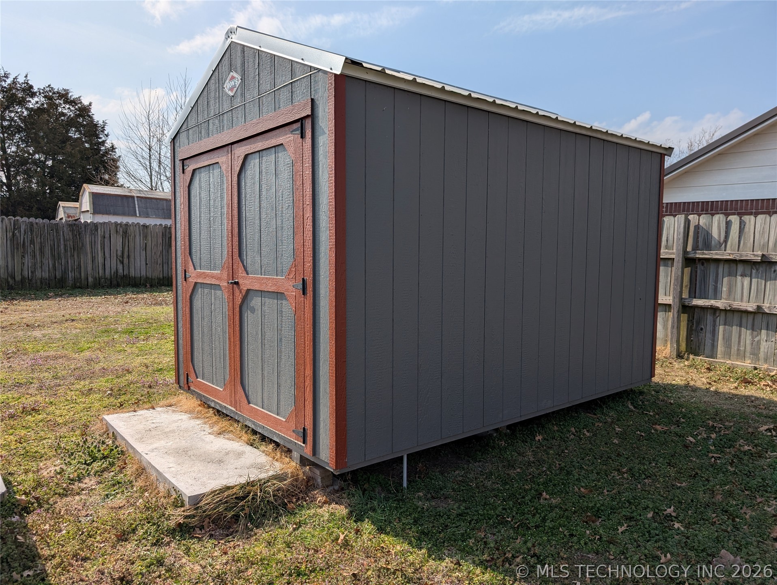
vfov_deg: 56.9
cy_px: 292
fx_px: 539
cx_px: 388
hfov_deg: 71.5
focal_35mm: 24
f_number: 1.68
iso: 19
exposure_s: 1/1764
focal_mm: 6.9
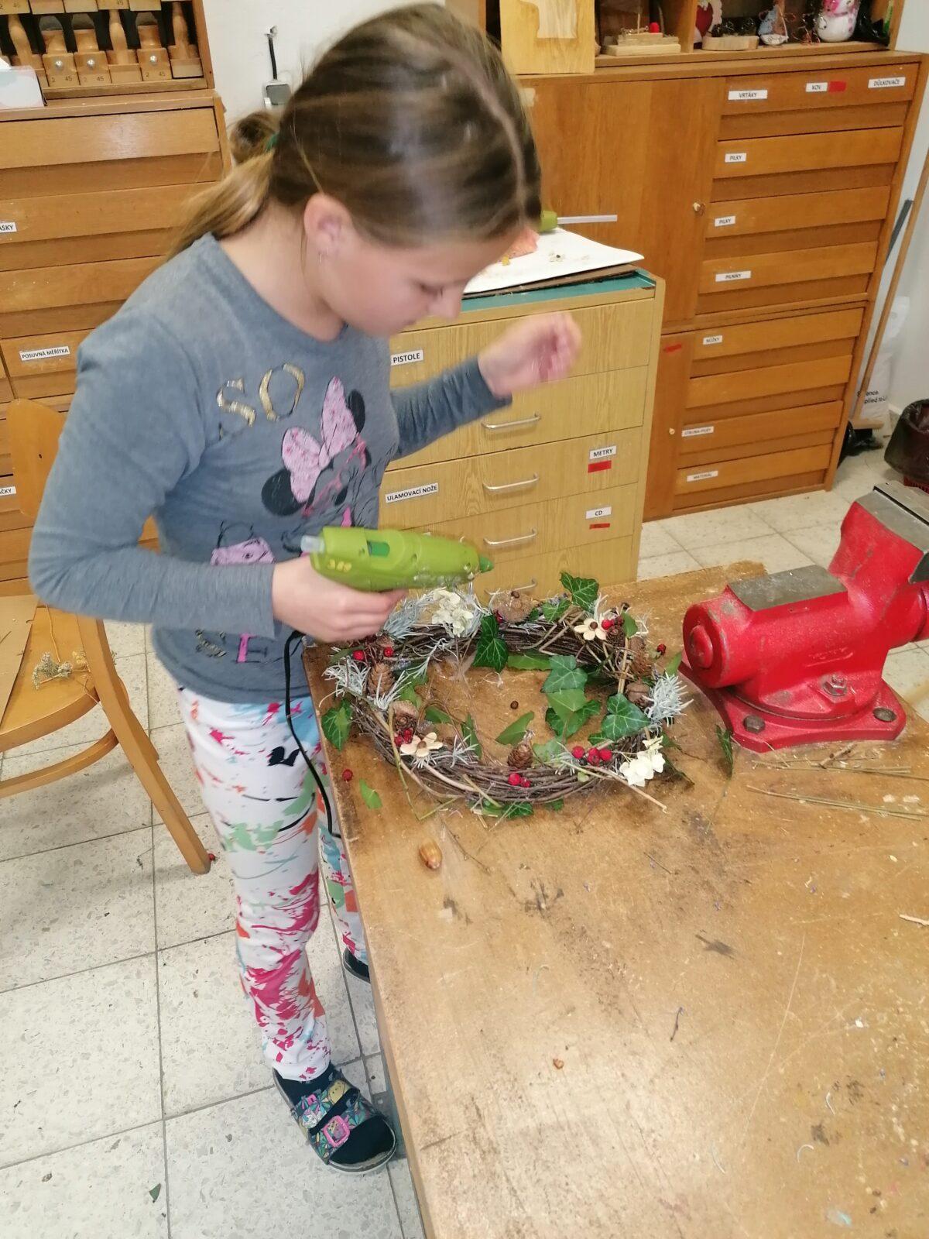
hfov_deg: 51.4
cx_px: 464
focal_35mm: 27
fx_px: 966
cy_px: 620
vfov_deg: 65.3
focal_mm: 4.75
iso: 250
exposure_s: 1/33.3
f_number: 1.8
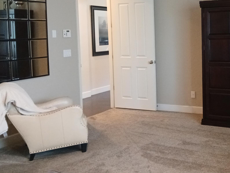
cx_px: 187
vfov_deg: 29.4
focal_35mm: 49
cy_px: 52
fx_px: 326
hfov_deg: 37.4
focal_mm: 3.98
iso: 400
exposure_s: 1/24
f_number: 1.8
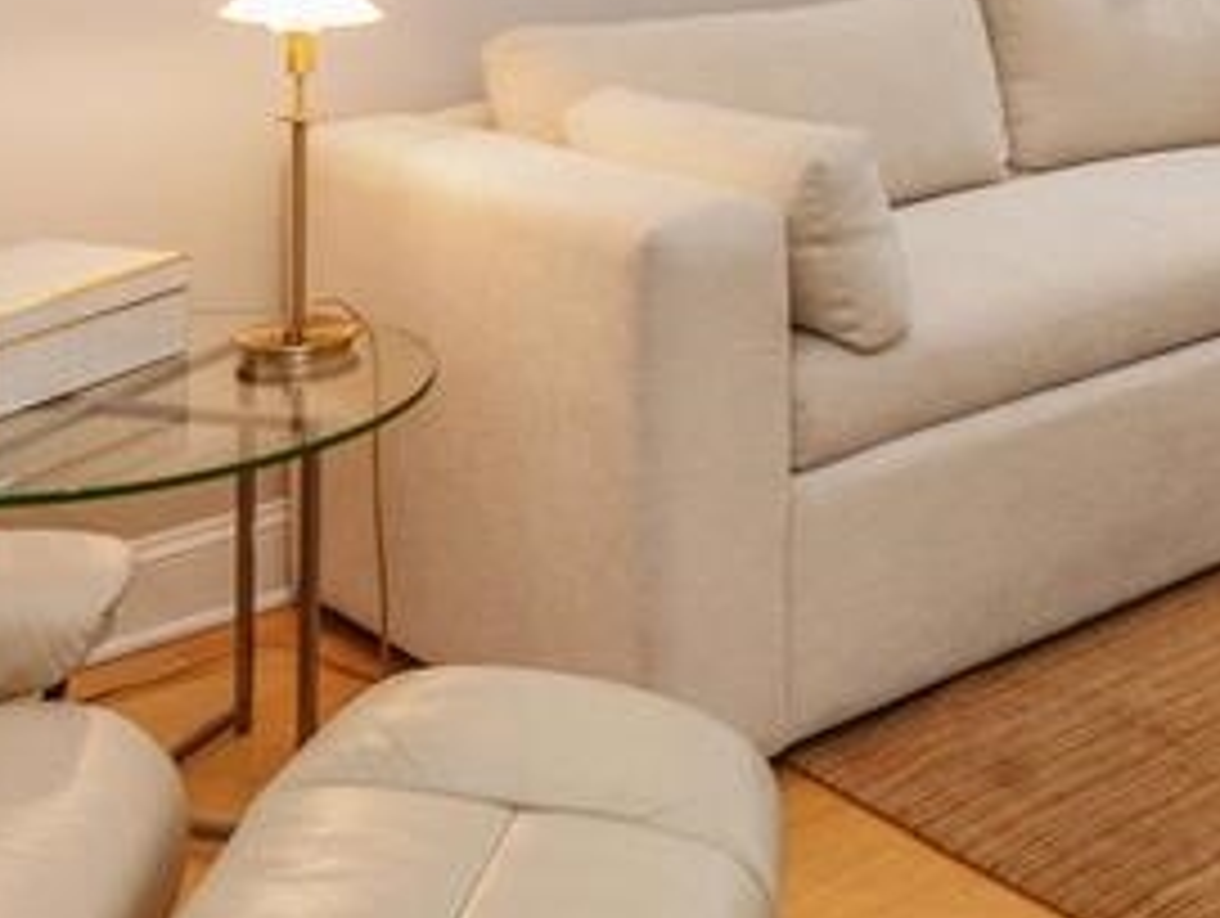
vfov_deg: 23.1
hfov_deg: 31.6
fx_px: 2047
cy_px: -196
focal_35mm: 58
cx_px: 1094
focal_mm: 16
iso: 200
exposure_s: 1/13
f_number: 8
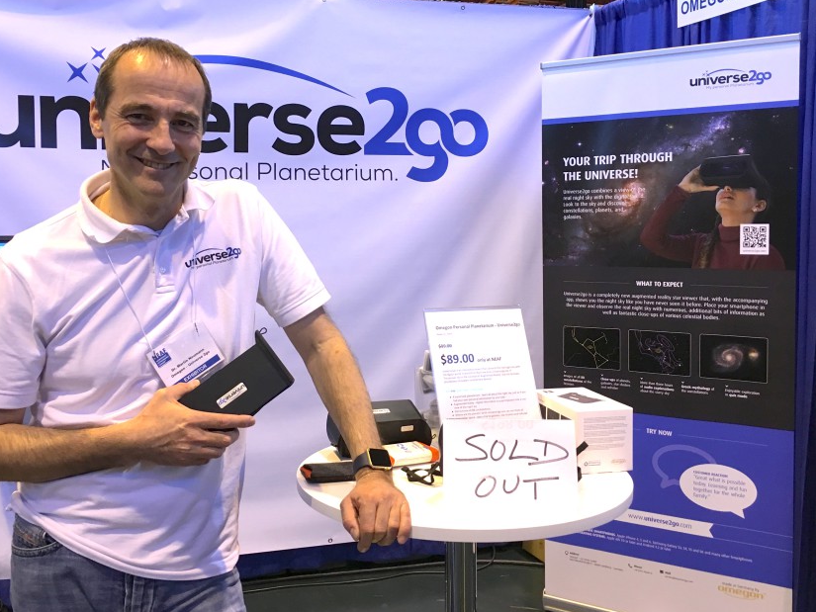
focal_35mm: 36
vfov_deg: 39.6
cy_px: 266
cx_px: 375
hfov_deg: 51.3
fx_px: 849
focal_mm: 4.15
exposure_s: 1/30
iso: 80
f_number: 2.2
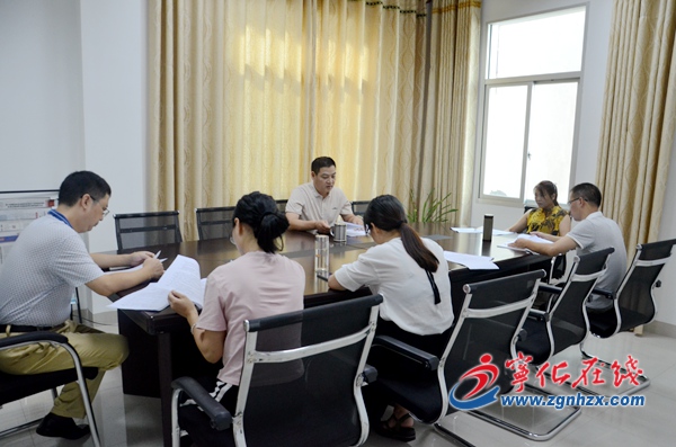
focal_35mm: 27
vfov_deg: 47.7
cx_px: 338
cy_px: 224
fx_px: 506
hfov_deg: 67.5
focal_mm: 18
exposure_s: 1/50
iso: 800
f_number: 3.5
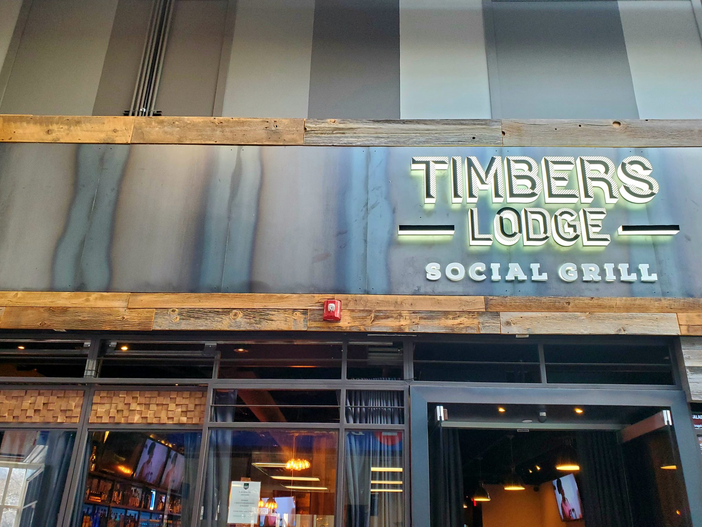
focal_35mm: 26
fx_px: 527
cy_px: 264
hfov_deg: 67.3
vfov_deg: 53.1
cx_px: 351
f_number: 2.4
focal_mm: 4.3
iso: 320
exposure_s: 1/120
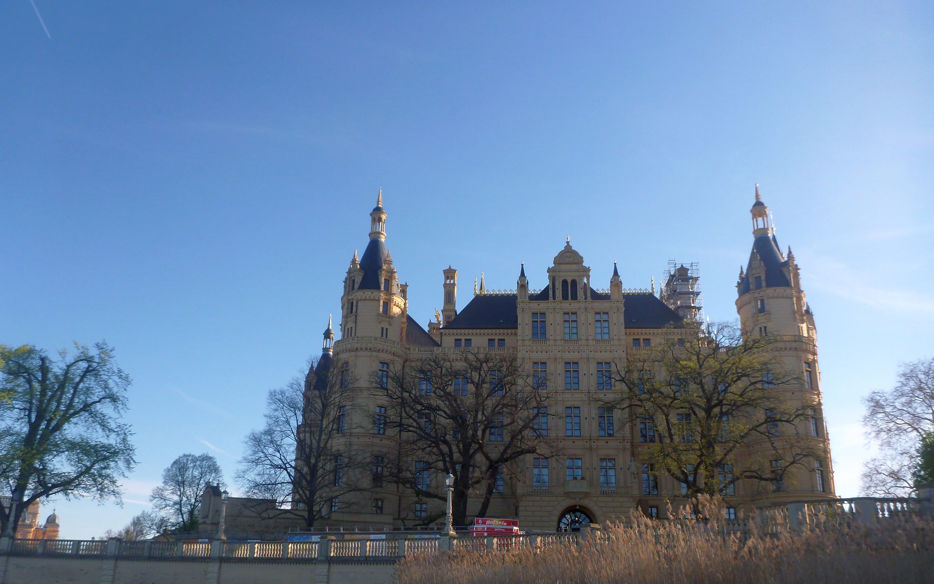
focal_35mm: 30
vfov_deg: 41.6
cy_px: 349
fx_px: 764
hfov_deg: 62.9
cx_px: 465
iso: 100
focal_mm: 4.9
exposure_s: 1/640
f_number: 3.3
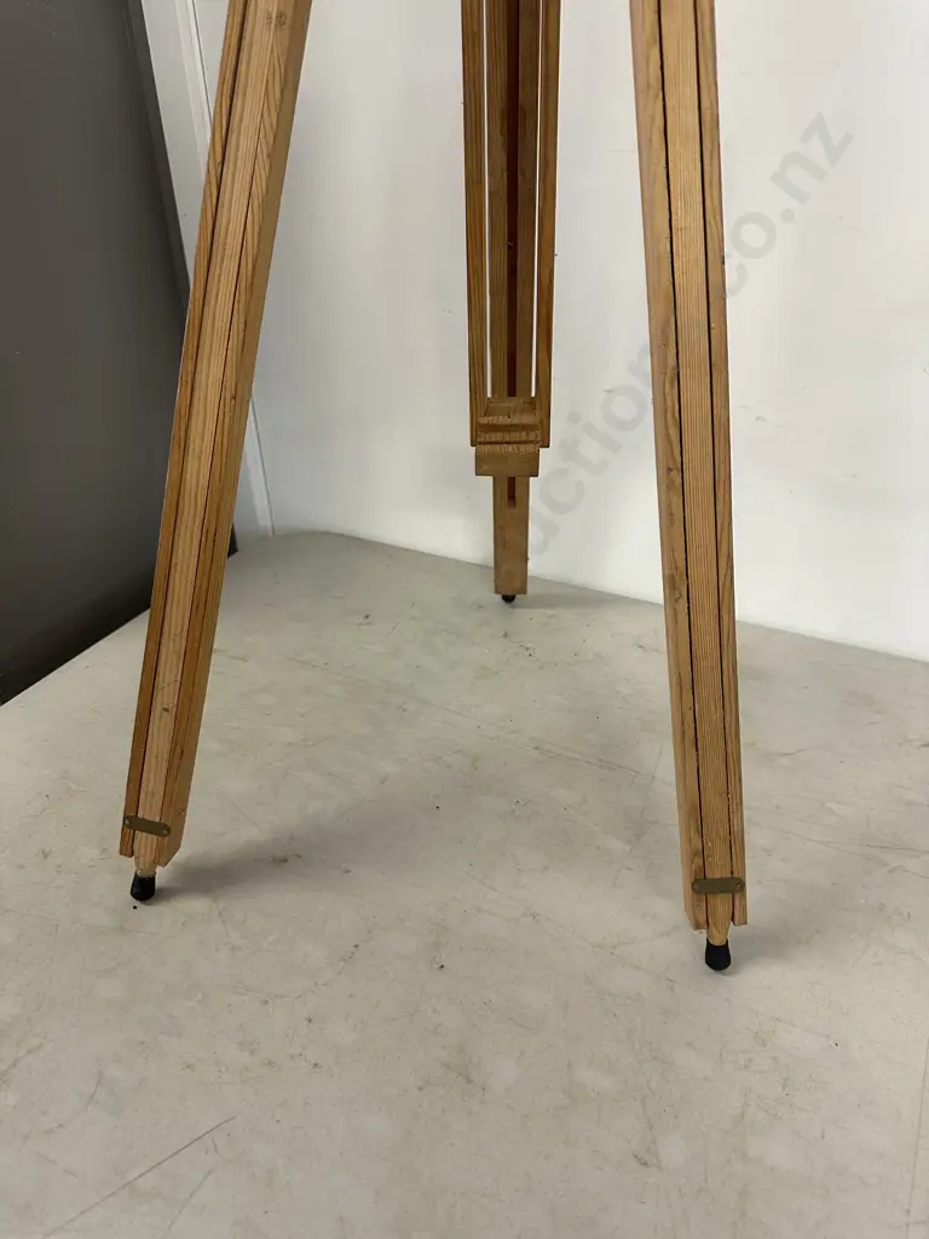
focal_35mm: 24
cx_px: 464
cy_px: 620
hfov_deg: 56.8
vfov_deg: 71.6
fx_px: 859
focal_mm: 6.86
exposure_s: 1/100
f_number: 1.78
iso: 200
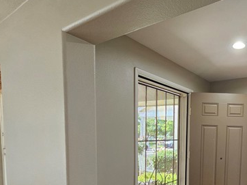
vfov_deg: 54.9
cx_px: 209
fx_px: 164
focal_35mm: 23
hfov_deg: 65.0
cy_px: 147
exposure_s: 1/60
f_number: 2.2
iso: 200
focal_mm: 2.2
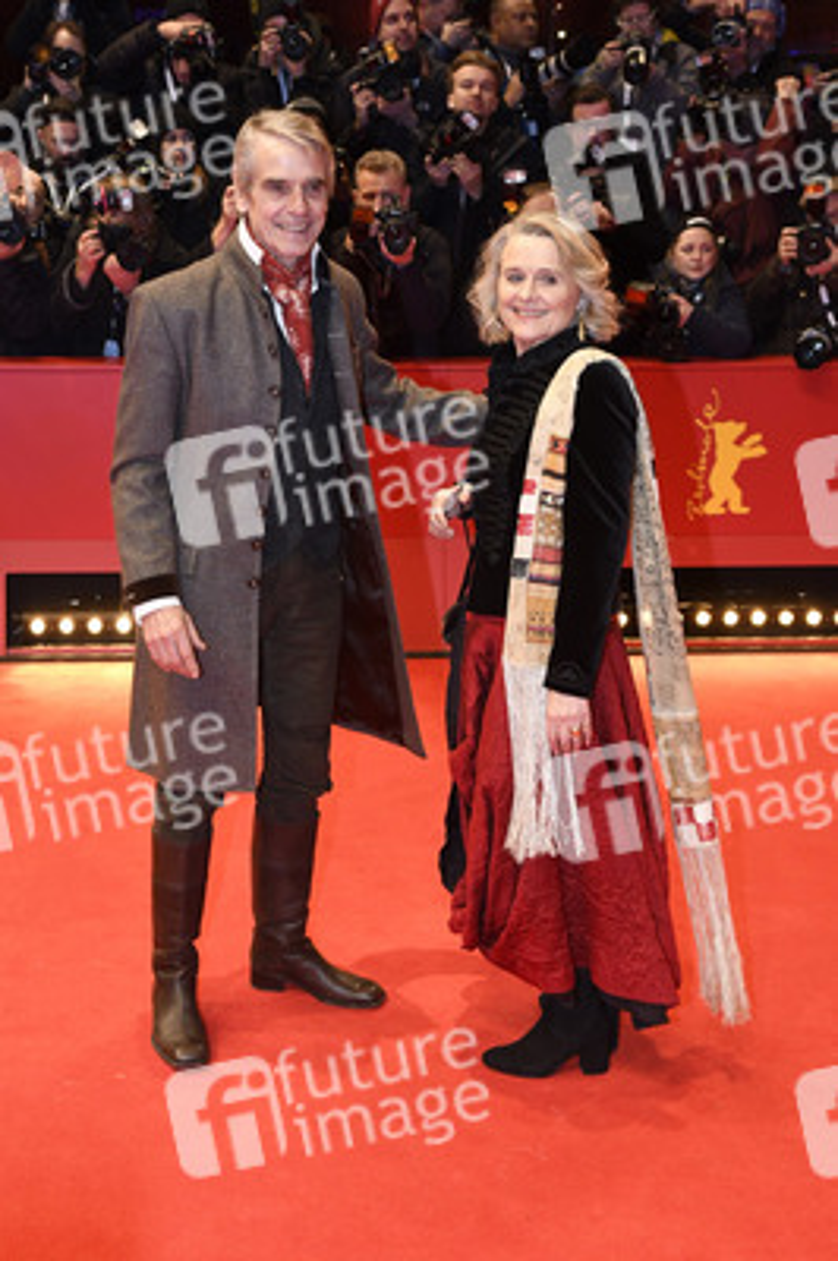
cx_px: 419
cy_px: 630
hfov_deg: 34.2
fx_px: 1364
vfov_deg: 49.6
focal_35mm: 39
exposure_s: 1/125
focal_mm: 26
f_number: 5.6
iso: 1250
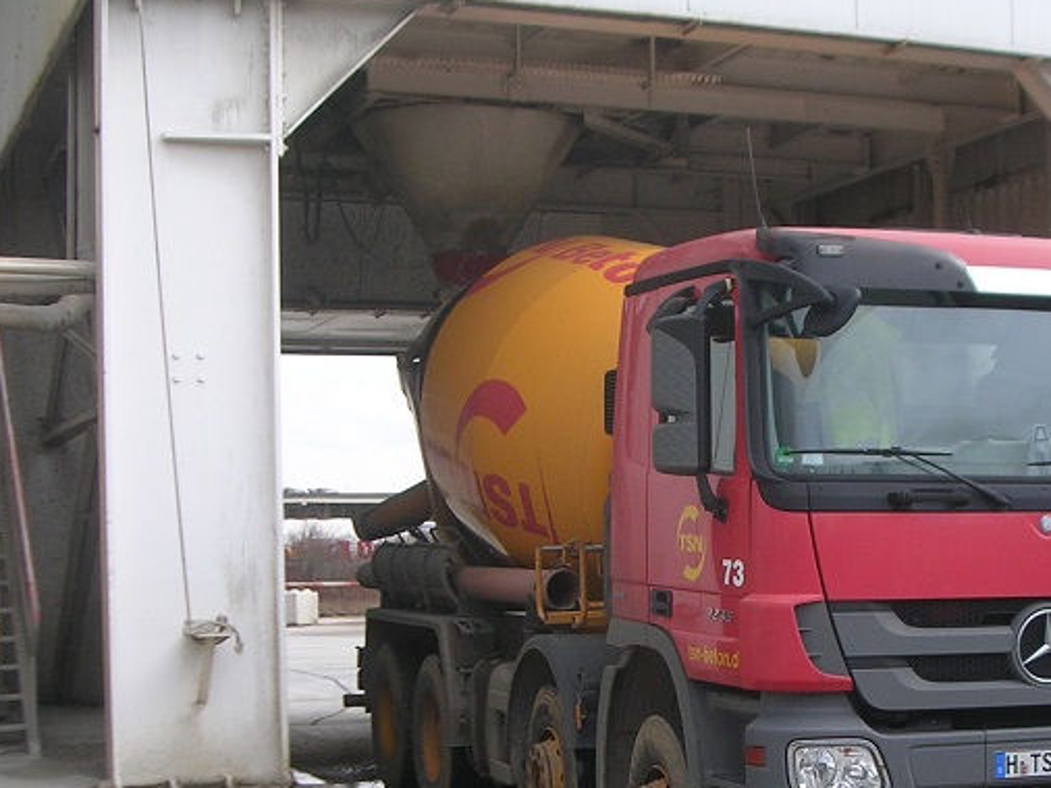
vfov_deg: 21.4
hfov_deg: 28.3
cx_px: 756
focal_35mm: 68
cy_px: 615
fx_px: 2064
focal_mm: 6.6
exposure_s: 1/135
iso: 50
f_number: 3
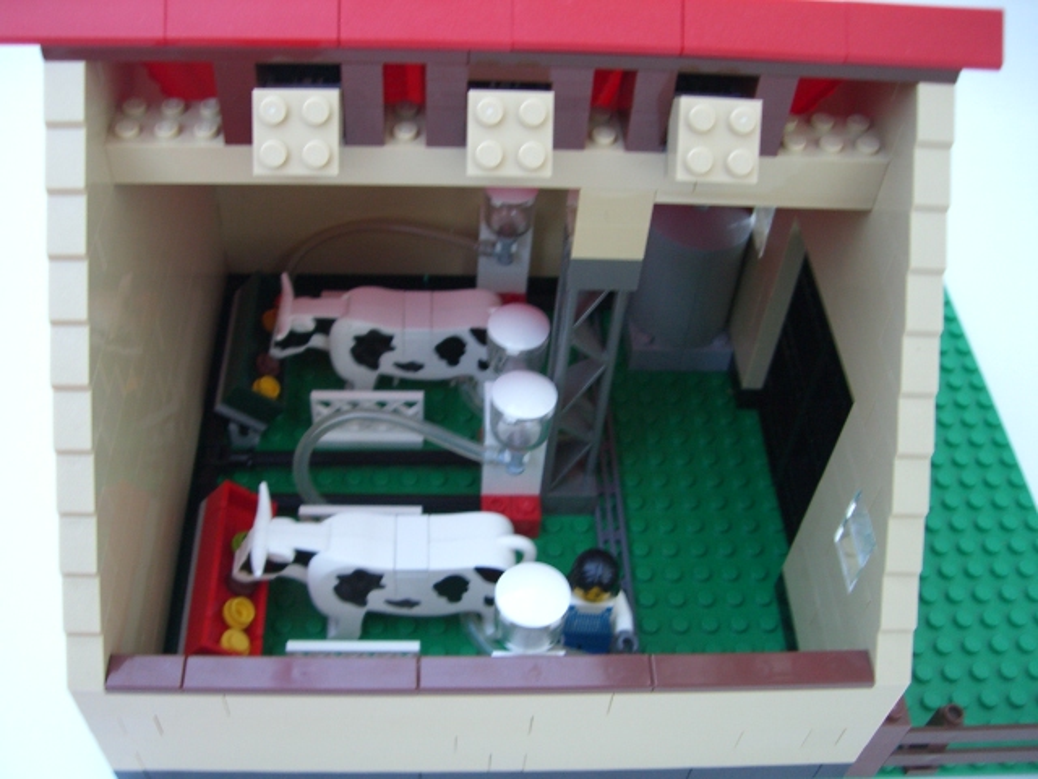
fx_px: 1139
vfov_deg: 37.7
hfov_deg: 49.0
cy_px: 390
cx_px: 519
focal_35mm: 38
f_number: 2.7
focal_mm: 6.2
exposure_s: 1/20
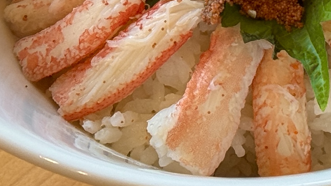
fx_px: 1667
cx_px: 398
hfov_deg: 11.1
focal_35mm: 190
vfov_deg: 6.2
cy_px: -227
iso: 100
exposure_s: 1/113
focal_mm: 6.76
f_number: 1.78
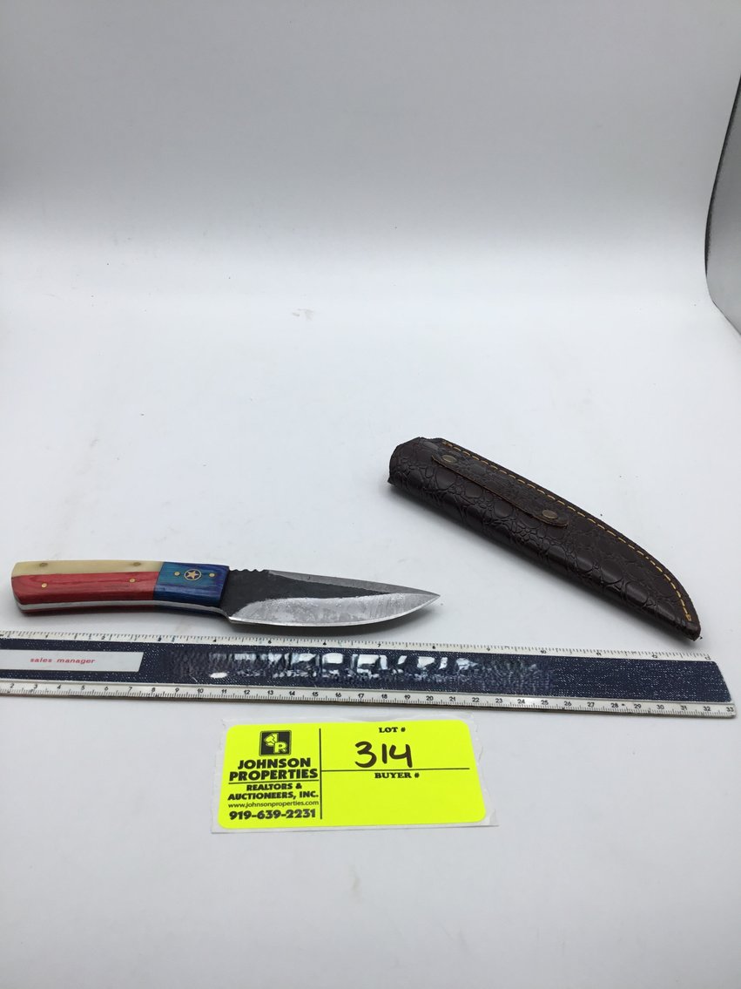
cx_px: 370
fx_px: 885
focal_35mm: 31
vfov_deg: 58.4
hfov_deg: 45.4
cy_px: 494
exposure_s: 1/122
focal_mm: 3.3
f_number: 2.4
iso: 25
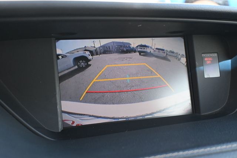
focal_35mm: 47
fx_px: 311
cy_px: 79
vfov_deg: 28.5
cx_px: 118
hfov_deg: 41.7
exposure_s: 1/125
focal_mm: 31.5
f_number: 5
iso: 1000
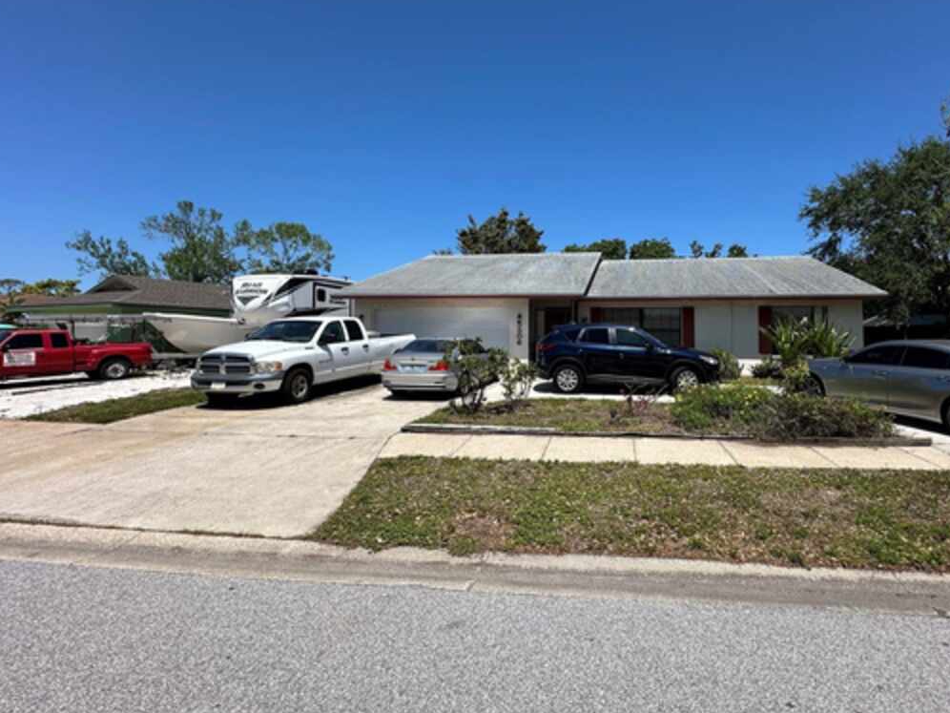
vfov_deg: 71.3
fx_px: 494
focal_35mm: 18
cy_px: 309
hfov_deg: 86.8
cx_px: 565
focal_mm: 2.22
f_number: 2.2
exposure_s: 1/2817
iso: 50
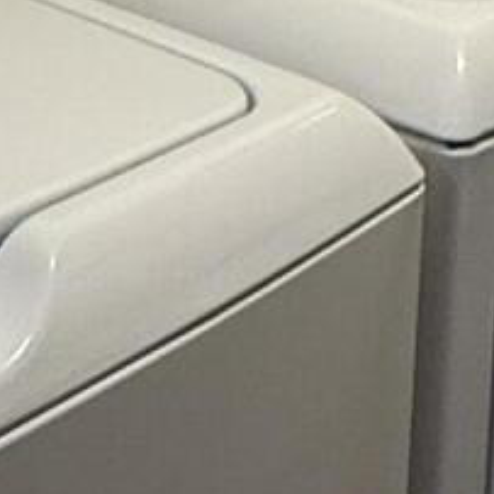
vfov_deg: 13.4
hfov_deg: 14.3
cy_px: -273
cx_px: 141
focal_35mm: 122
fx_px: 1970
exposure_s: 1/120
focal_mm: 2.22
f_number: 2.2
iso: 250
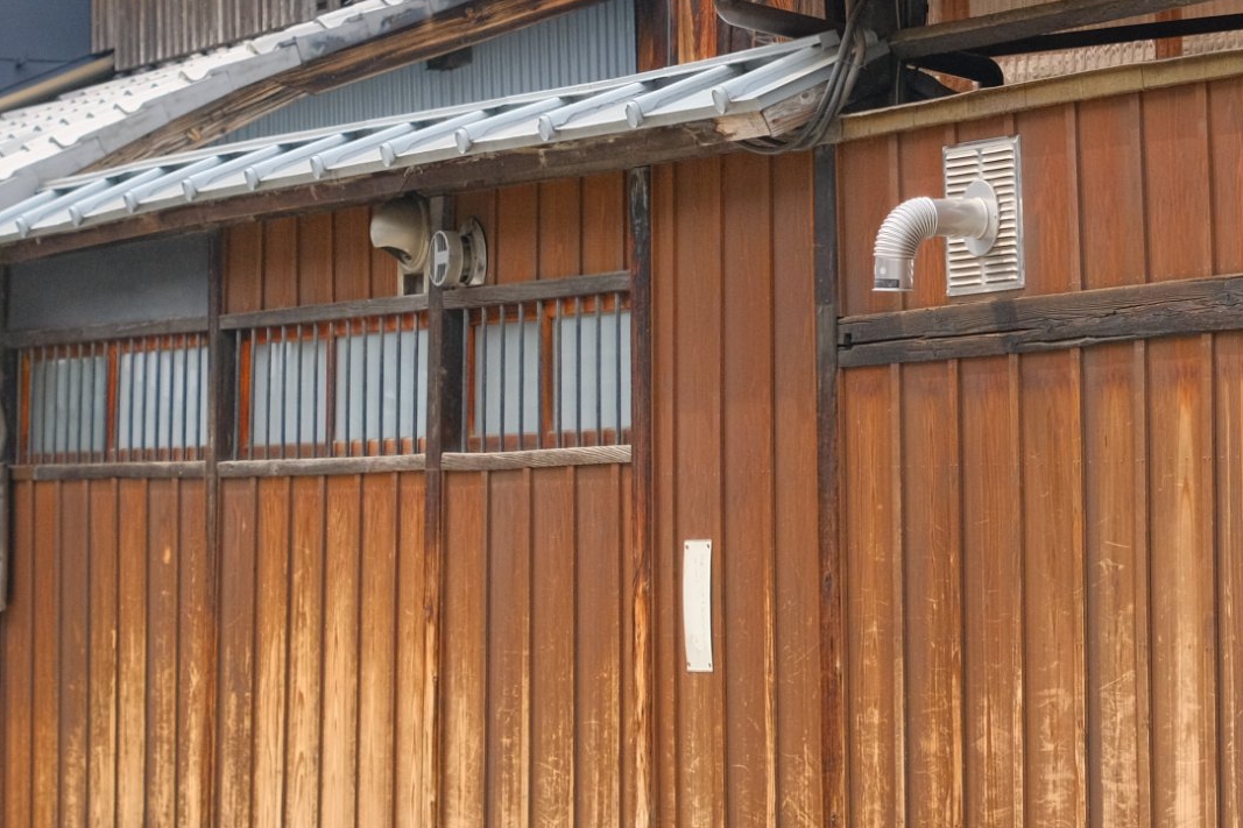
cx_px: 1082
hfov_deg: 14.1
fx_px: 4971
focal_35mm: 144
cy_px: 233
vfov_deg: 9.5
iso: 800
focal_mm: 33
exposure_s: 1/2200
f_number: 3.2
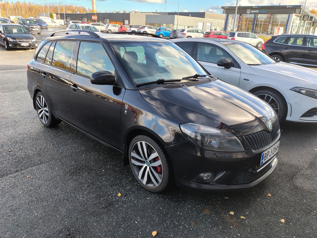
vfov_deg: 54.9
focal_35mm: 25
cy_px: 119
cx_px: 158
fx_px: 229
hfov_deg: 69.4
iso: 143
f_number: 1.7
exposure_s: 1/210
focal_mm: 4.71
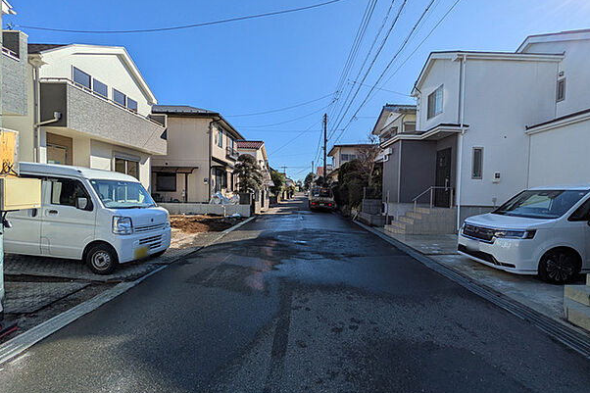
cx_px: 302
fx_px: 246
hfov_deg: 100.4
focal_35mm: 15
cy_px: 201
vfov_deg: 77.3
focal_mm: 1.83
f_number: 2.2
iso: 45
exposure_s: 1/2404
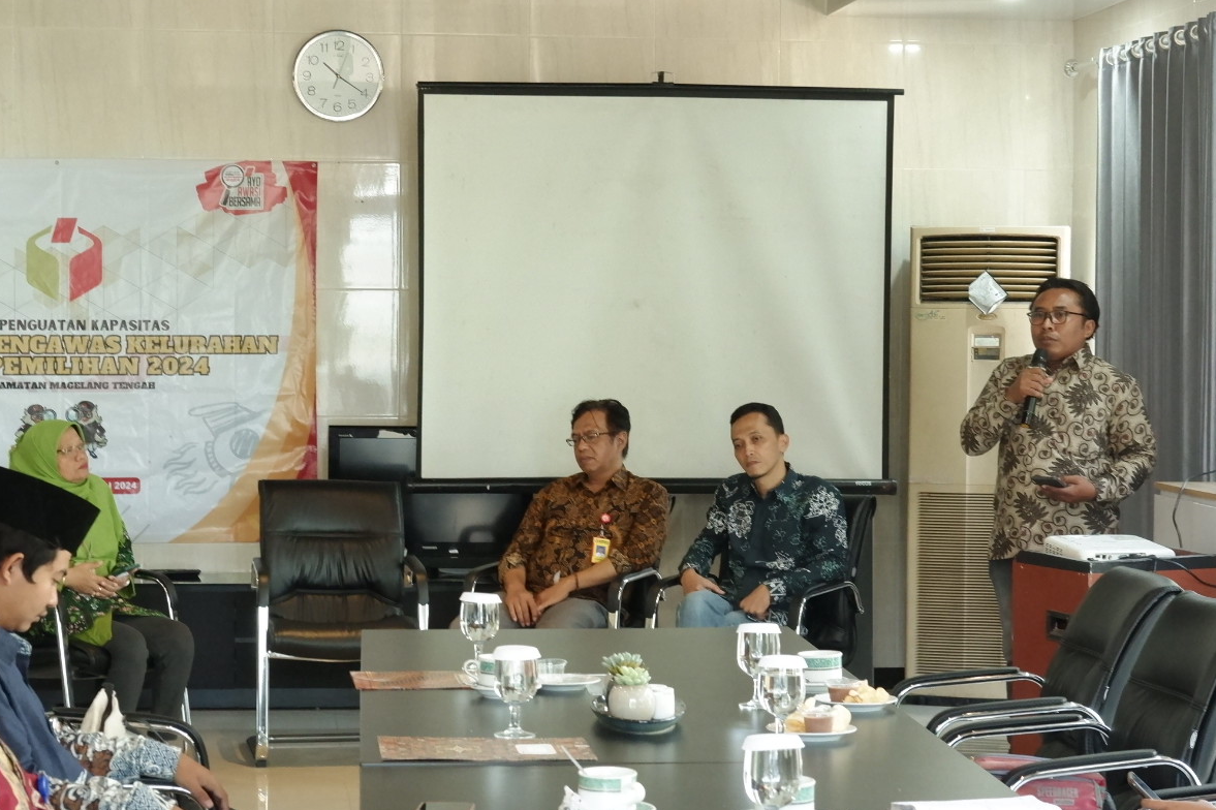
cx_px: 582
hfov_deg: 25.4
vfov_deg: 17.1
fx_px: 2701
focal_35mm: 80
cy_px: 436
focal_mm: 35
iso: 3200
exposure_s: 1/60
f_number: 7.1
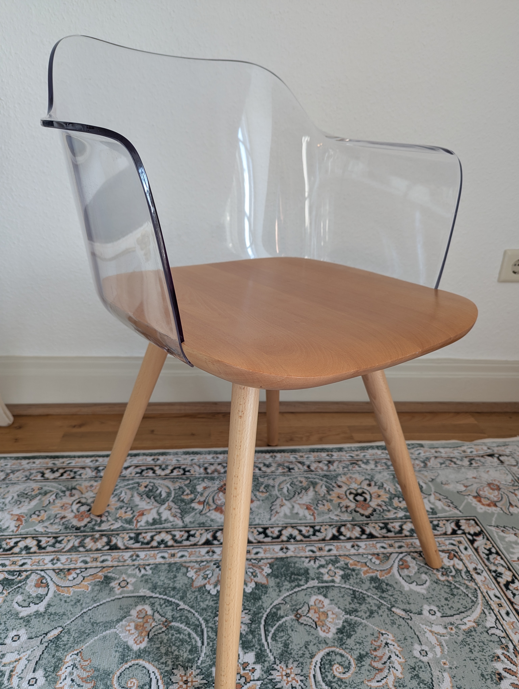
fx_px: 479
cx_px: 260
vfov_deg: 71.5
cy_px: 344
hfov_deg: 56.9
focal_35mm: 24
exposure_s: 1/47.3
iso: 49
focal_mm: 6.81
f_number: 1.85
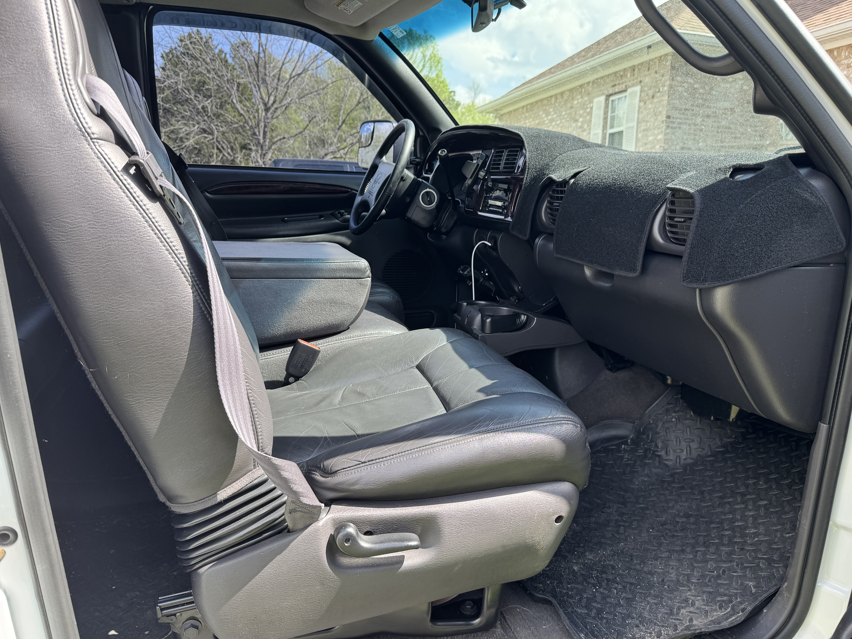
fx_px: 640
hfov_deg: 67.3
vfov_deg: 53.0
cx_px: 437
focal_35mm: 26
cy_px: 337
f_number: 1.78
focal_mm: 6.76
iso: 80
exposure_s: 1/402
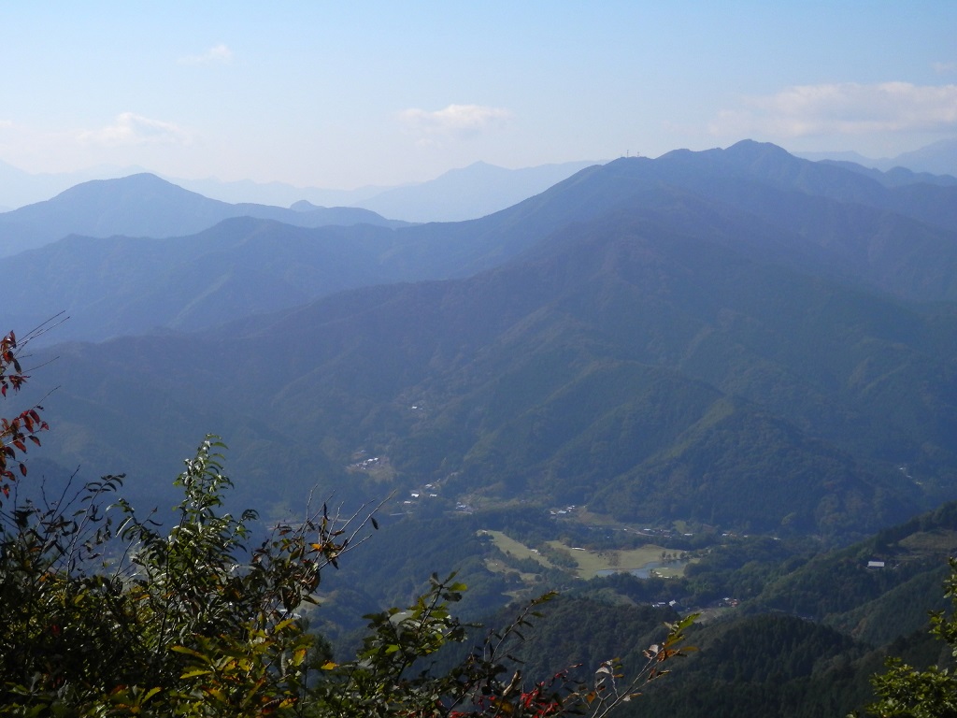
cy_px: 359
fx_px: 1825
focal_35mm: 66
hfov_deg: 29.4
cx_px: 478
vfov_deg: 22.3
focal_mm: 11.9
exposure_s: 1/160
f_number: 12.4
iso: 80
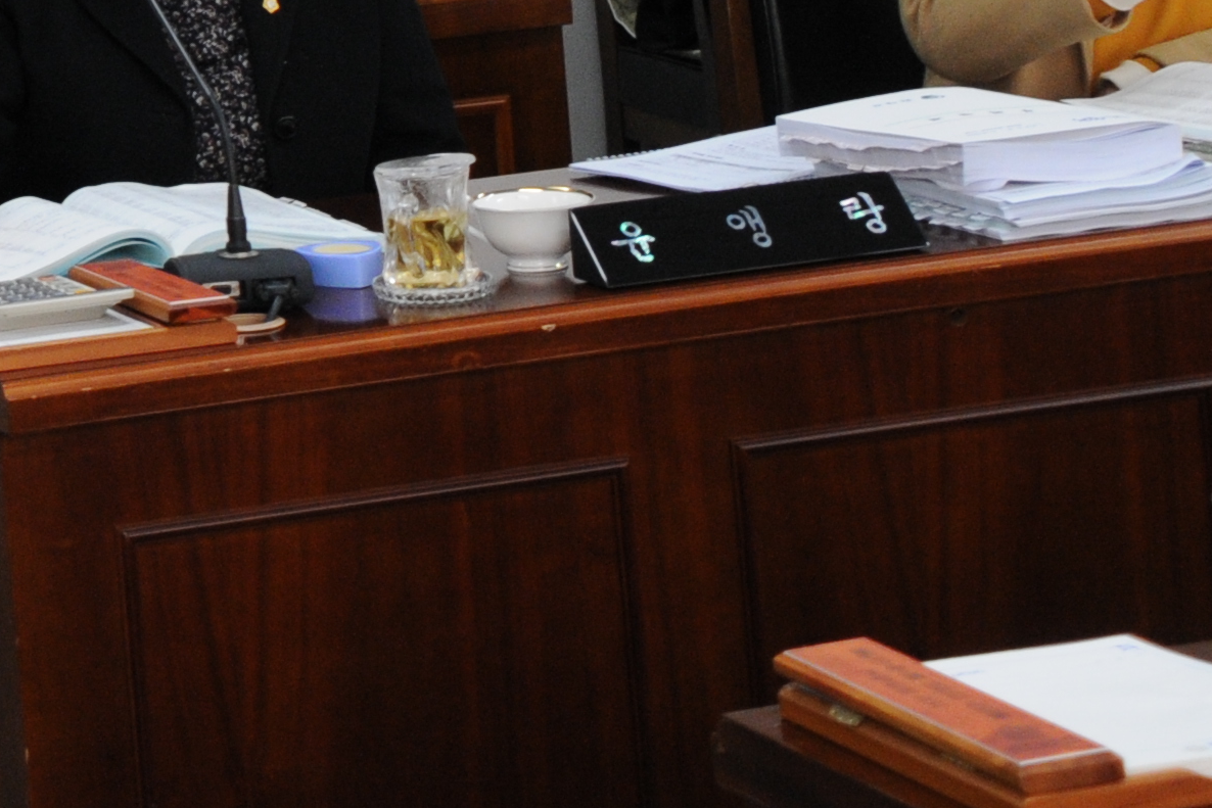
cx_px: -725
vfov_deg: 10.0
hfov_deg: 14.5
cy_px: -592
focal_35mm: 130
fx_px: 4377
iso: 640
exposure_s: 1/100
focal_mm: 24
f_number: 5
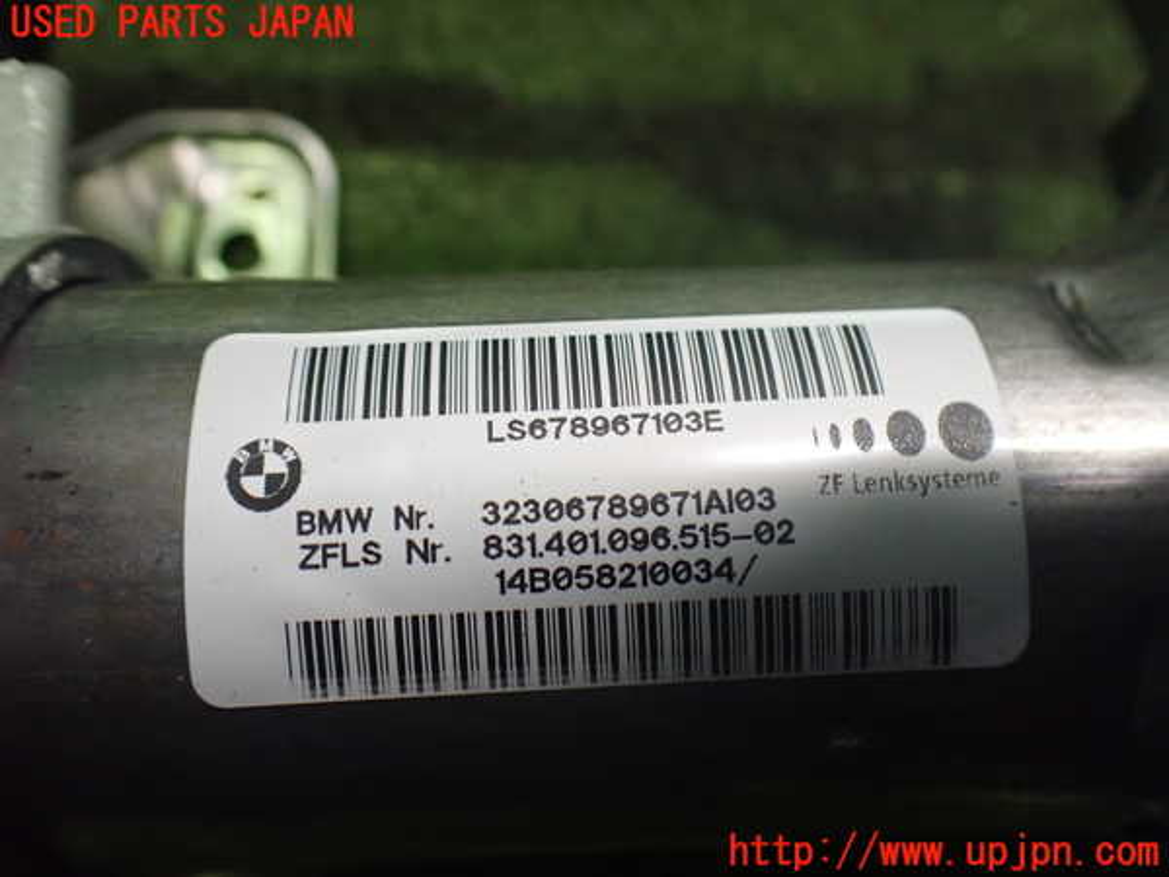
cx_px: 584
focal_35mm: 30
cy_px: 438
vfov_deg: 46.8
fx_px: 1013
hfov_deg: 60.0
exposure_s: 1/40
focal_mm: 5.4
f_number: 2.3
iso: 800
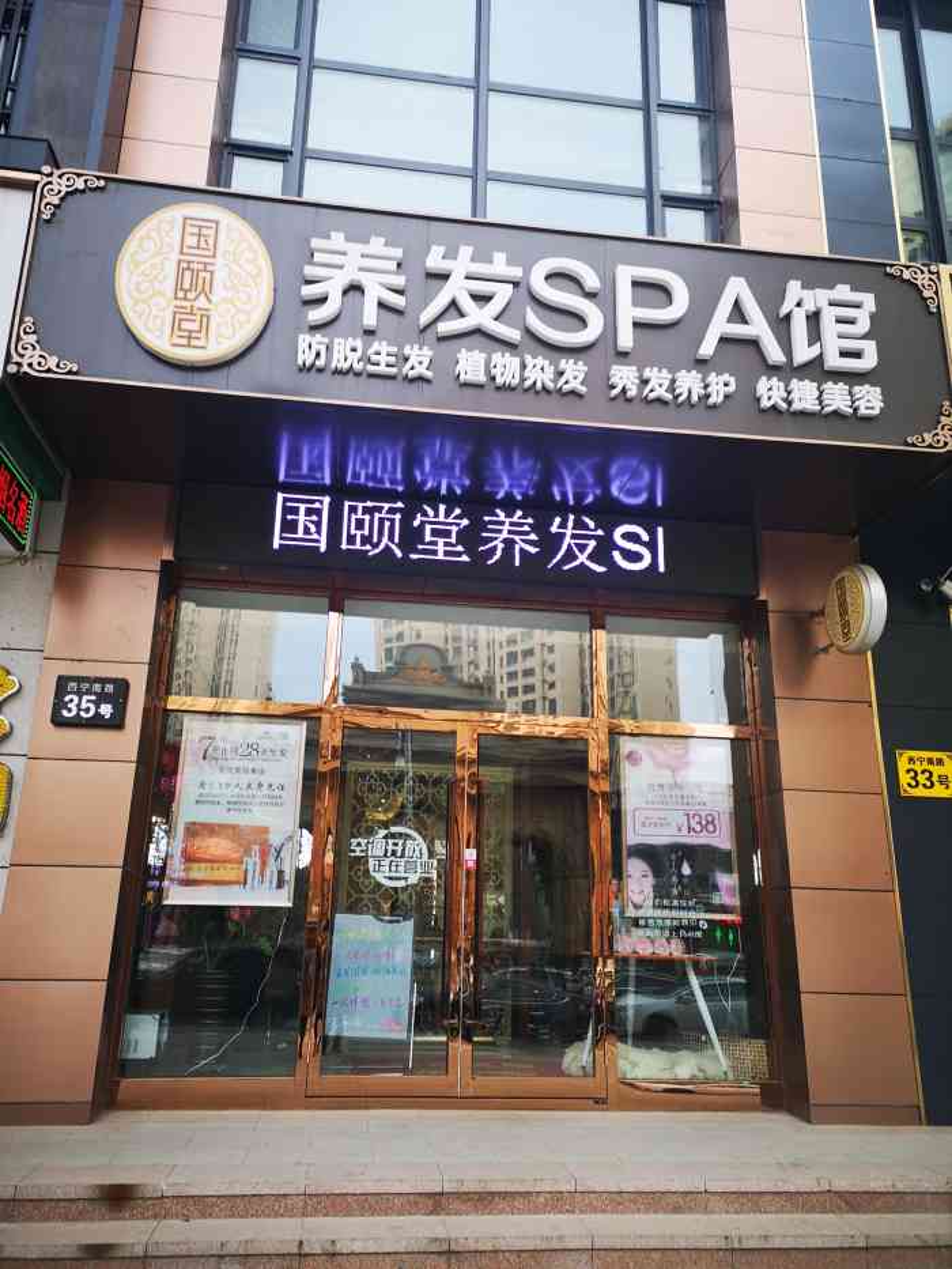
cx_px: 476
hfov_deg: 51.4
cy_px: 634
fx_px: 990
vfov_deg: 65.3
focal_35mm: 27
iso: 50
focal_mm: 3.95
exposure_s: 1/122
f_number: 1.8
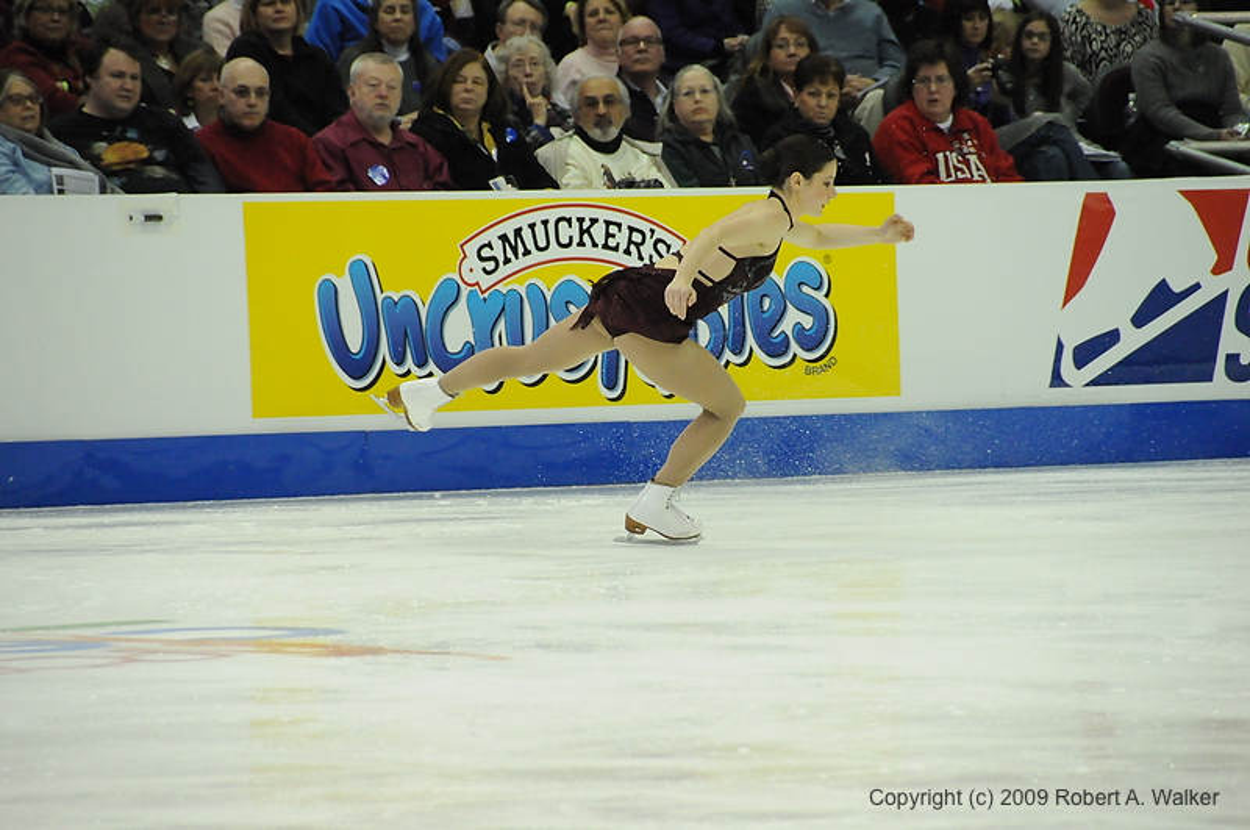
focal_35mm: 300
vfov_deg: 4.6
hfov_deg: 6.9
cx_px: 625
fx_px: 10402
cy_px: 415
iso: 3200
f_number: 5.6
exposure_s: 1/800
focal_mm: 200
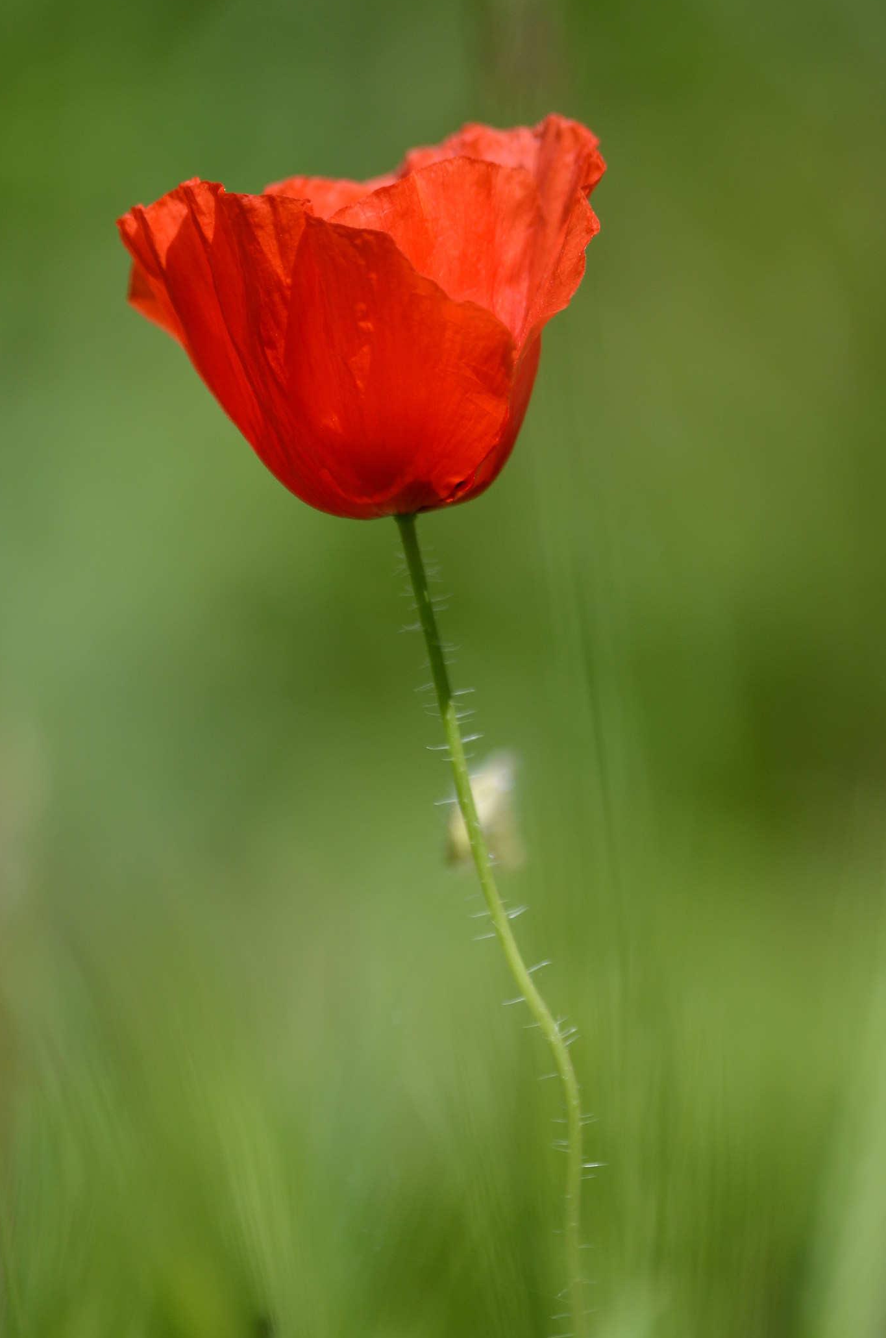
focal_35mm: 341
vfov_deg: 6.1
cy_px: 665
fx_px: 12630
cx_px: 409
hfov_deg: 4.0
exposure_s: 1/1600
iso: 250
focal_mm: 195
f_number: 4.8
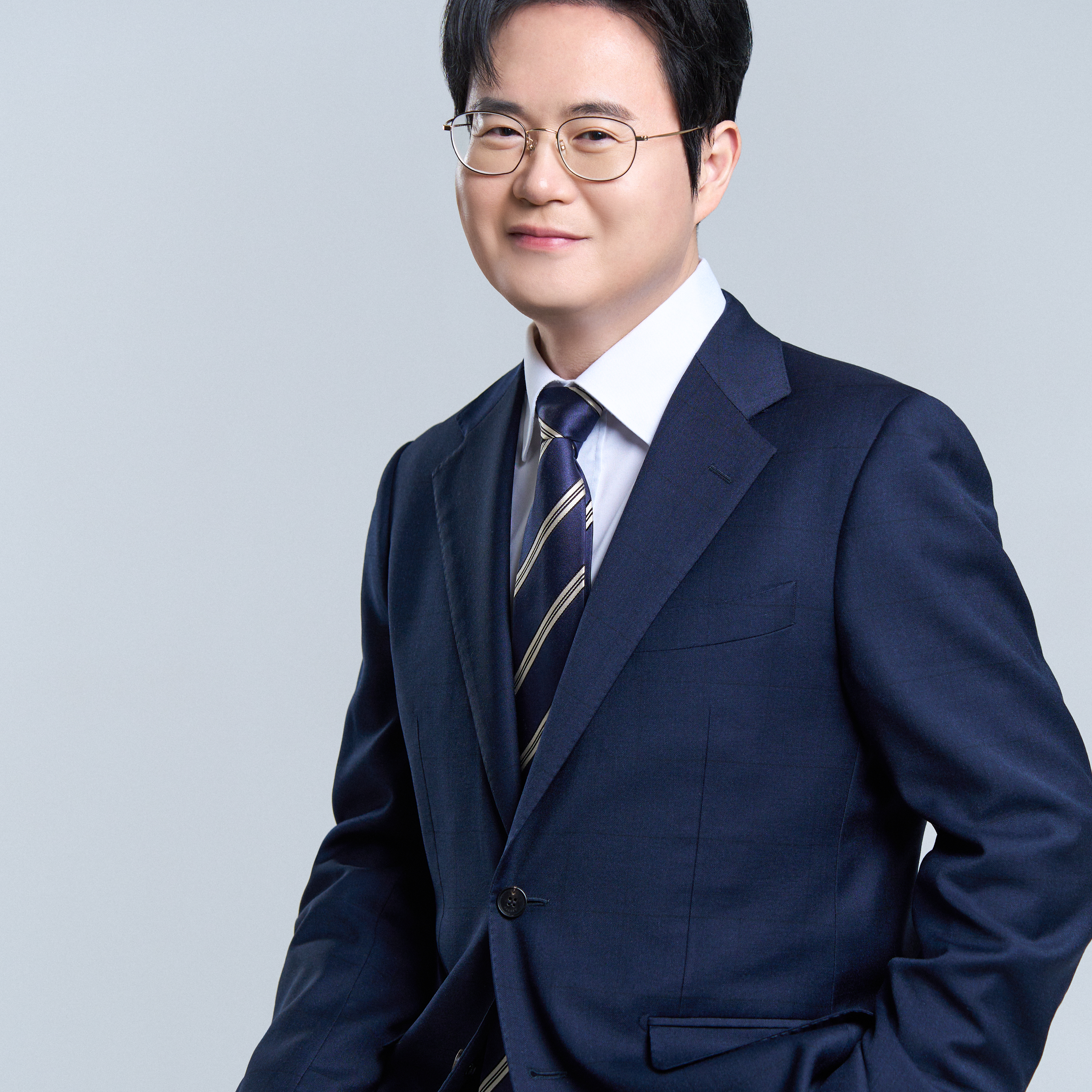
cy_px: 660
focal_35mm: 109
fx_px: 3890
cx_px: 582
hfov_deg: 16.0
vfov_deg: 16.0
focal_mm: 75
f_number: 4
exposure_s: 1/125
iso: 200
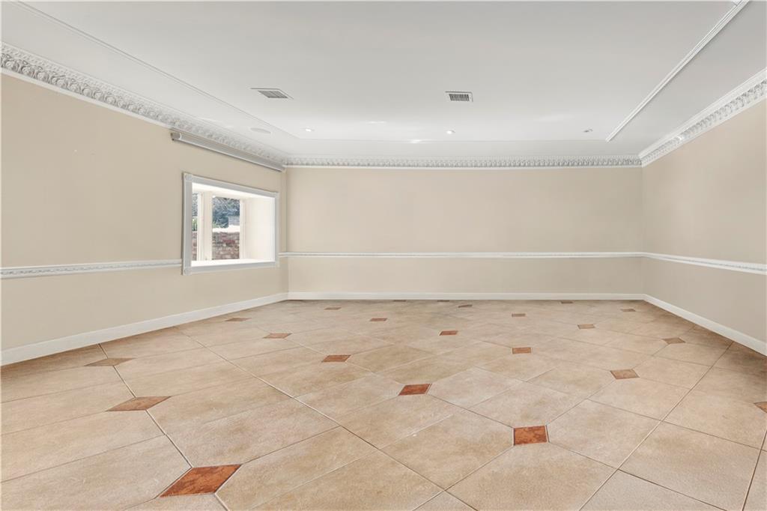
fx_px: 319
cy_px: 256
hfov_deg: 100.4
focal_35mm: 15
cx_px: 384
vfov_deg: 77.3
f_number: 14
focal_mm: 15
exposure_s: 1/6
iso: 640
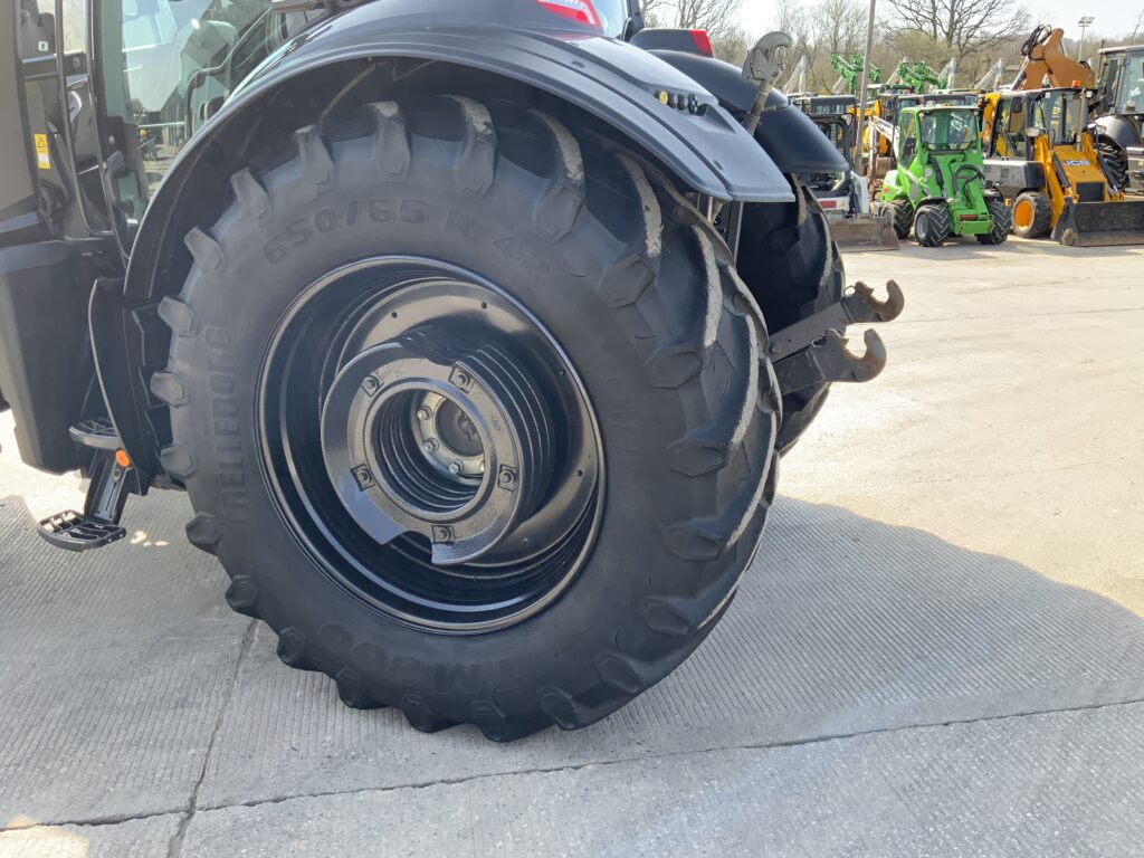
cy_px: 429
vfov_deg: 48.2
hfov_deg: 61.7
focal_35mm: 29
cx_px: 572
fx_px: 958
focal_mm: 3
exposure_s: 1/260
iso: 16
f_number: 1.8
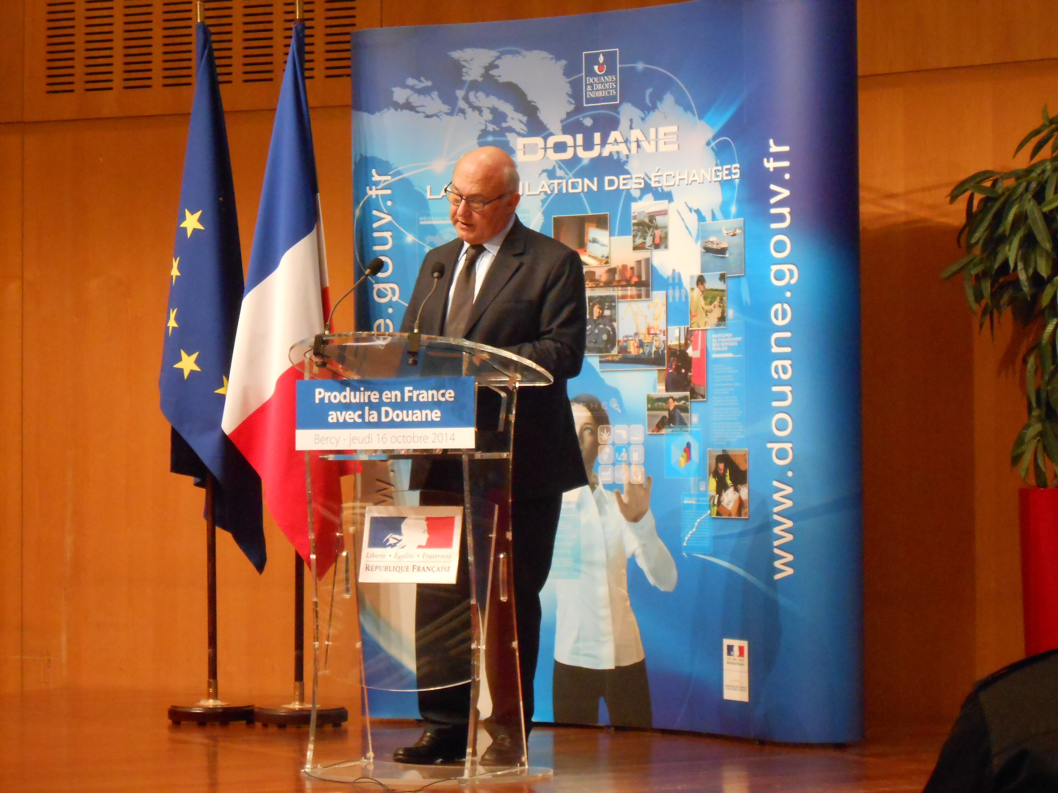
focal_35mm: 119
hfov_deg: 16.6
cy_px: 396
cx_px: 529
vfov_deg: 12.5
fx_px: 3637
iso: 800
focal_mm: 21.2
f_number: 5.5
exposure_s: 1/40
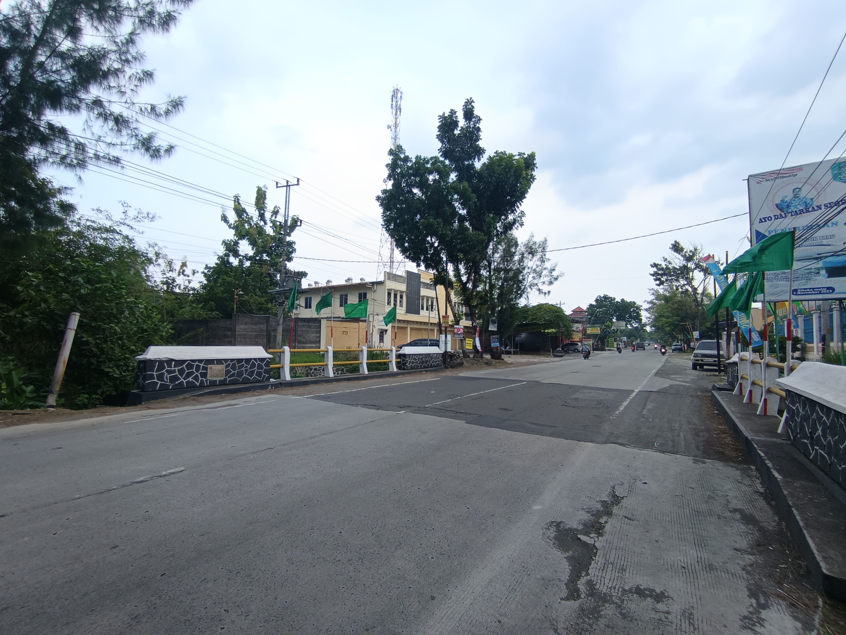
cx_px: 423
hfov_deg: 94.5
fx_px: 391
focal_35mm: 16
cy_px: 318
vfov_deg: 78.1
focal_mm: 1.65
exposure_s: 1/344
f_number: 2.2
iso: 50
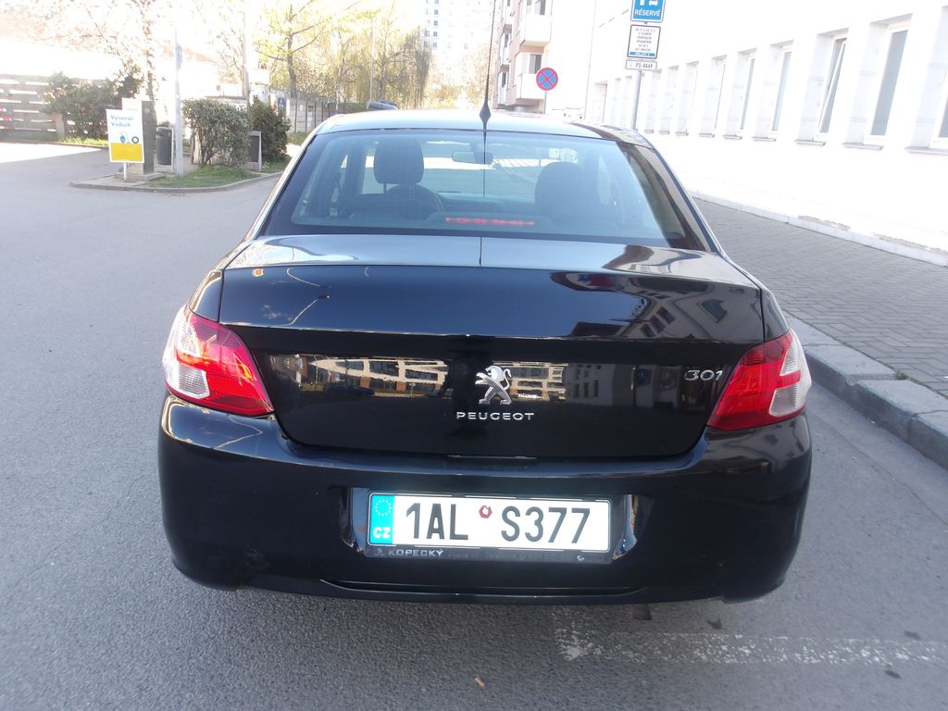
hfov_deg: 65.3
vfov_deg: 51.4
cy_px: 356
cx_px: 474
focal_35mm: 27
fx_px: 739
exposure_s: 1/104
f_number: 3
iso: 100
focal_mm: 4.9
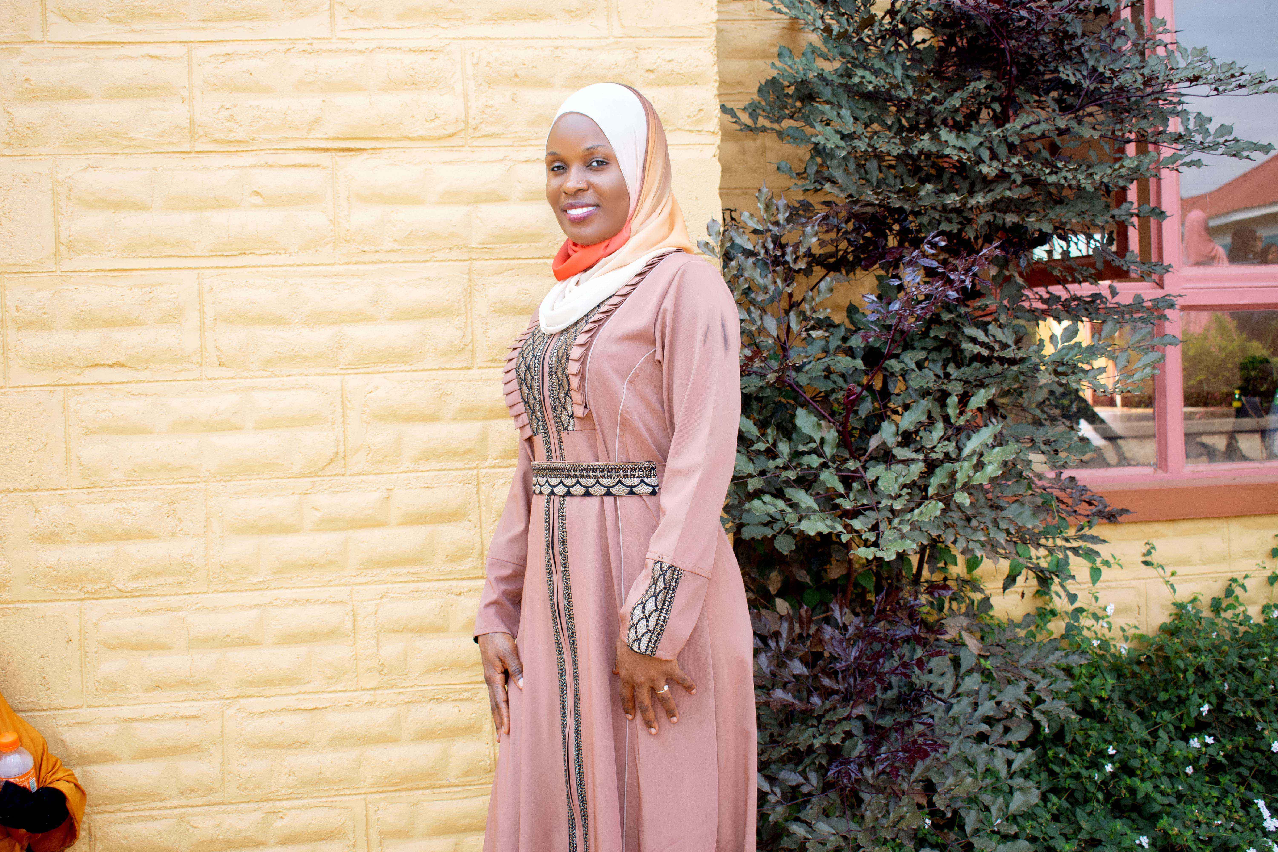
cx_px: 639
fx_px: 1438
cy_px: 426
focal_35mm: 40
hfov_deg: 47.9
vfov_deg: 33.0
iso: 400
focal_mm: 27
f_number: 5
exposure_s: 1/200
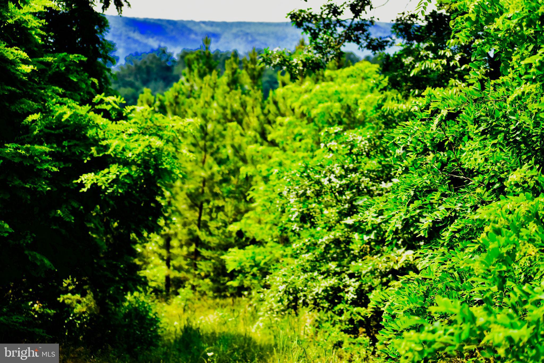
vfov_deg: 13.0
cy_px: 182
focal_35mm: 105
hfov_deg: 19.5
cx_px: 272
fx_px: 1586
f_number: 5
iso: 400
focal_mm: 70
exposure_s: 1/400
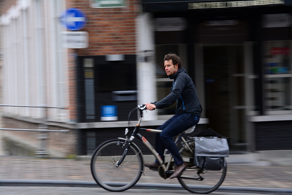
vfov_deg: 13.0
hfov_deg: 19.5
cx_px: 146
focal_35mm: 105
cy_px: 98
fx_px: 852
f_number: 7.1
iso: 100
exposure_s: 1/30
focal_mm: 70
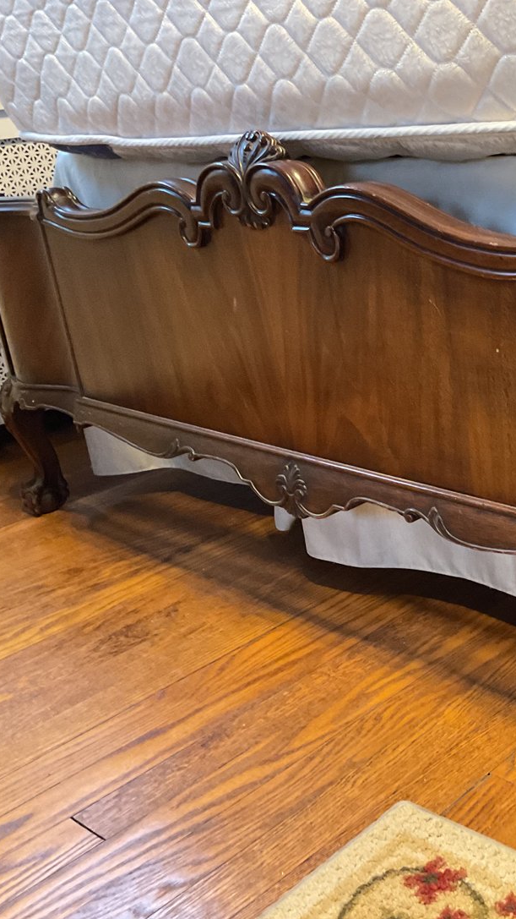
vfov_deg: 46.4
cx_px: 590
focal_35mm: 44
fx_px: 1071
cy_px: 453
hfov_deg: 24.9
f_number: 1.8
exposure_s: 1/40
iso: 320
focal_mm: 3
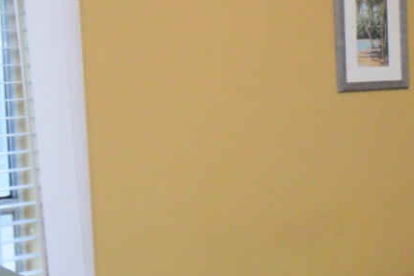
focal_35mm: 105
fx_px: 1207
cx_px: 657
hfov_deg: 17.2
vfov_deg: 13.0
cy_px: 132
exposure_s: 1/60
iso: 800
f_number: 4.5
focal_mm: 10
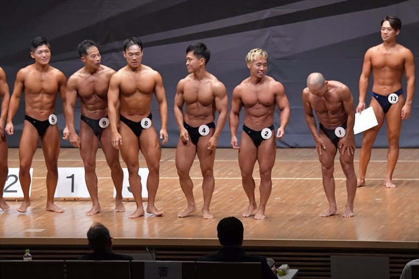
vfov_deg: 7.3
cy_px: 140
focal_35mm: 187
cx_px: 210
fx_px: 2175
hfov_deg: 11.0
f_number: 5.6
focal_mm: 125
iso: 8000
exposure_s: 1/400
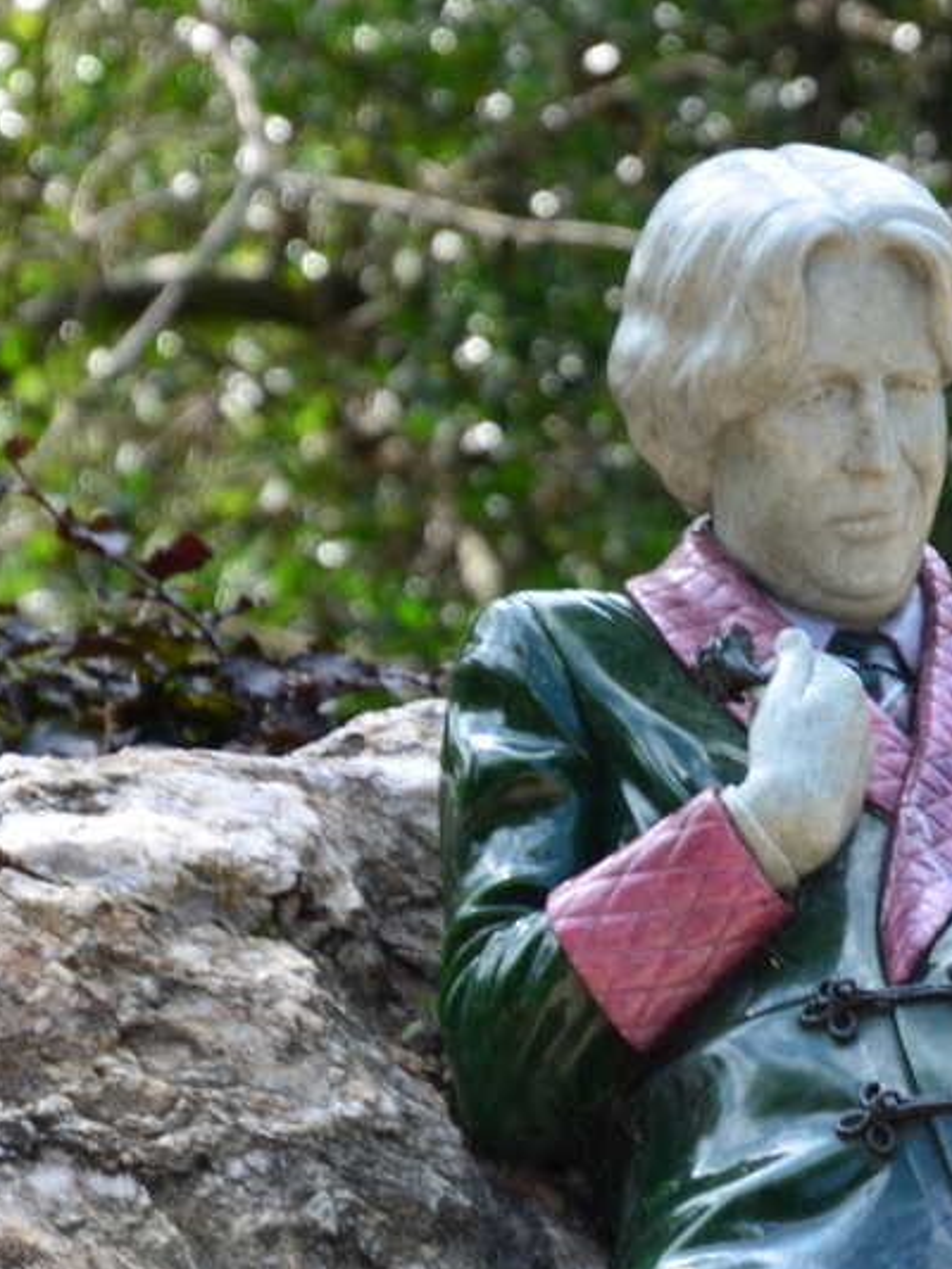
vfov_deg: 3.2
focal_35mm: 626
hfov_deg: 2.4
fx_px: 22962
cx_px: 821
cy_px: 1220
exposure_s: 1/125
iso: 100
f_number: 5.6
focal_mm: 145
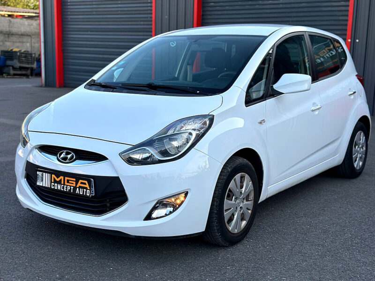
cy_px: 140
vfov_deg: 30.3
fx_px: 520
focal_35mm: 48
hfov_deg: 39.7
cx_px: 188
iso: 80
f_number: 1.78
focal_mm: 6.86
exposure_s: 1/919
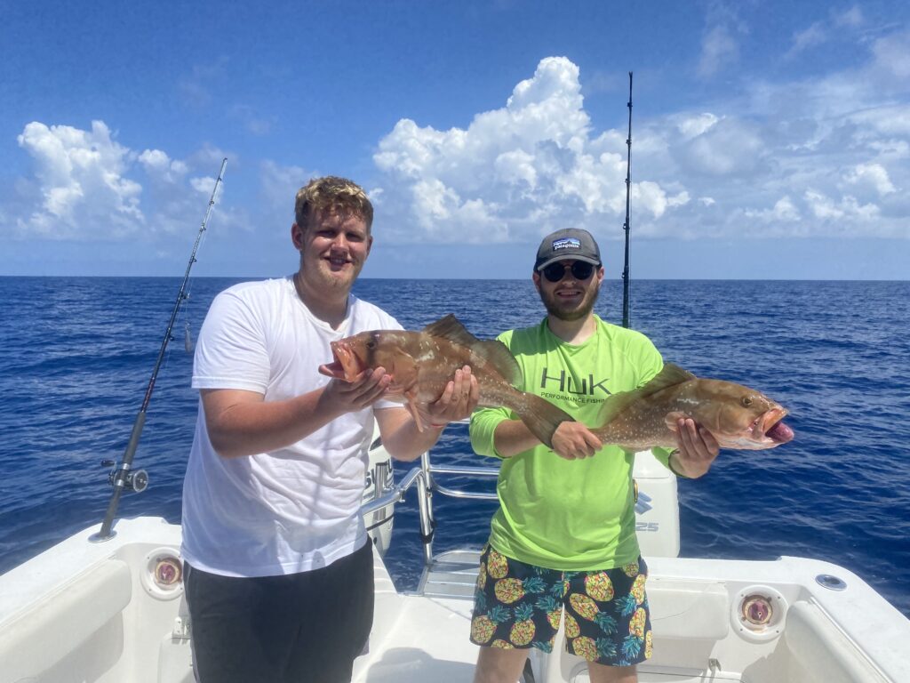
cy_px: 342
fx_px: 683
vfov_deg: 53.1
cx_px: 455
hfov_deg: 67.3
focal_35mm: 26
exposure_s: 1/5236
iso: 32
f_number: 1.8
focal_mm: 4.25
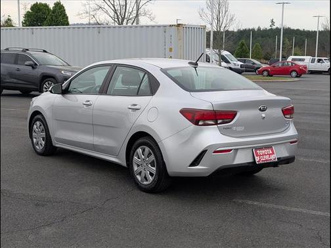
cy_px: 124
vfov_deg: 29.7
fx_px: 469
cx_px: 166
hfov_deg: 38.9
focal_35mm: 49
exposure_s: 1/256
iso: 28
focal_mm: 6.9
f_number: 1.68
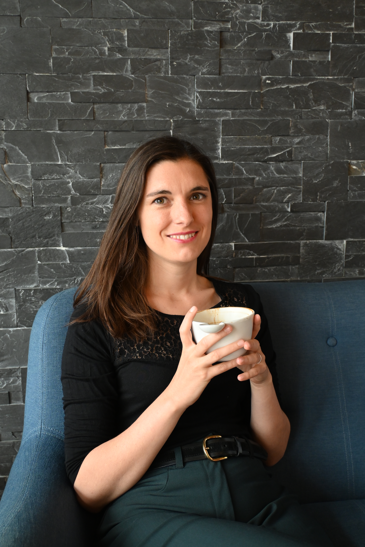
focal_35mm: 36
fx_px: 547
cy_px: 274
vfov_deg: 53.1
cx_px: 182
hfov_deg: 36.9
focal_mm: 24
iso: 1000
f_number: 4.2
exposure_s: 1/125
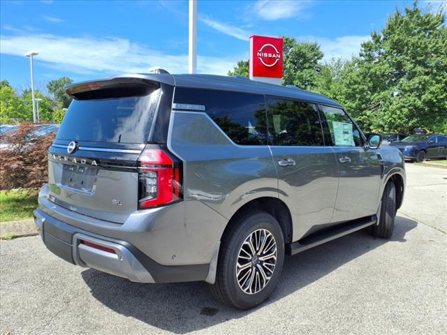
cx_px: 224
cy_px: 168
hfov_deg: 65.3
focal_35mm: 27
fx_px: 349
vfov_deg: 51.4
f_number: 1.9
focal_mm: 3.58
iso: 40
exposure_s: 1/1429
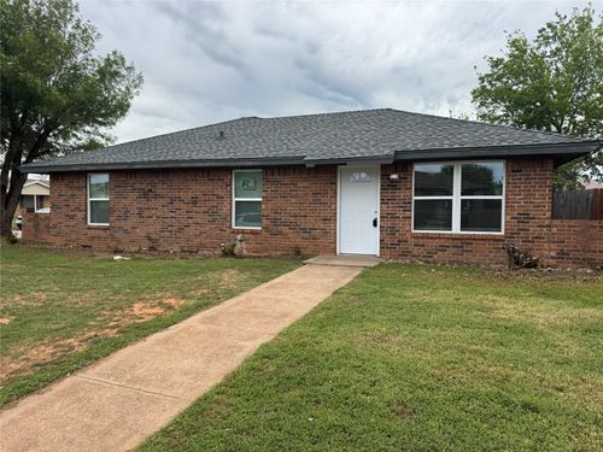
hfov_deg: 71.6
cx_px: 302
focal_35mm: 24
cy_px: 226
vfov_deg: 56.8
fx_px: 418
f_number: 1.78
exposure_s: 1/3597
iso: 80
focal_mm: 6.76
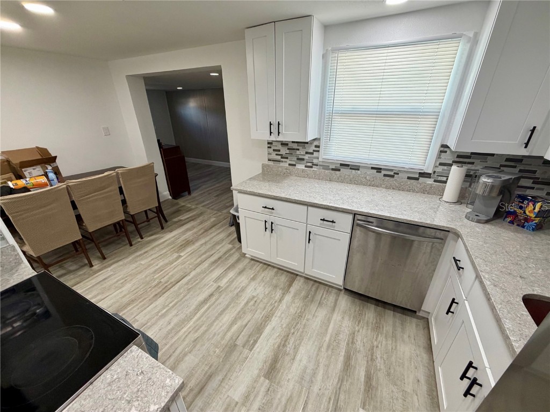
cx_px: 275
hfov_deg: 102.1
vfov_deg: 85.7
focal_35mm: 14
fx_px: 222
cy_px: 206
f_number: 2.2
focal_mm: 2.22
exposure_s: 1/120
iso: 250
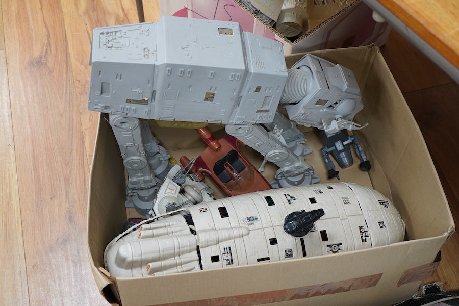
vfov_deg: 29.9
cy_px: 153
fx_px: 574
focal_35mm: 45
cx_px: 230
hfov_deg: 43.6
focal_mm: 30
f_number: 3.5
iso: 1250
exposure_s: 1/125
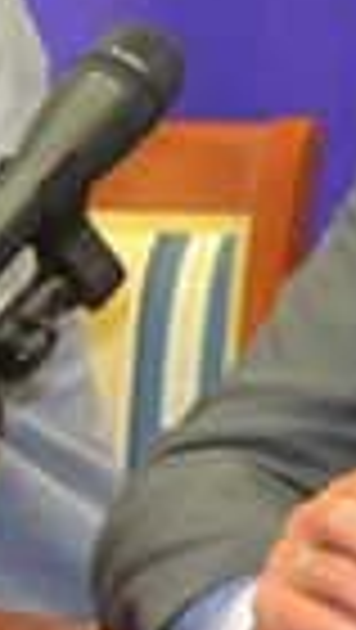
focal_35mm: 359
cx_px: 257
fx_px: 6010
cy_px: -83
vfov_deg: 6.0
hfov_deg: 3.4
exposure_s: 1/60
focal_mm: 50
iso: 2000
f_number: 5.6
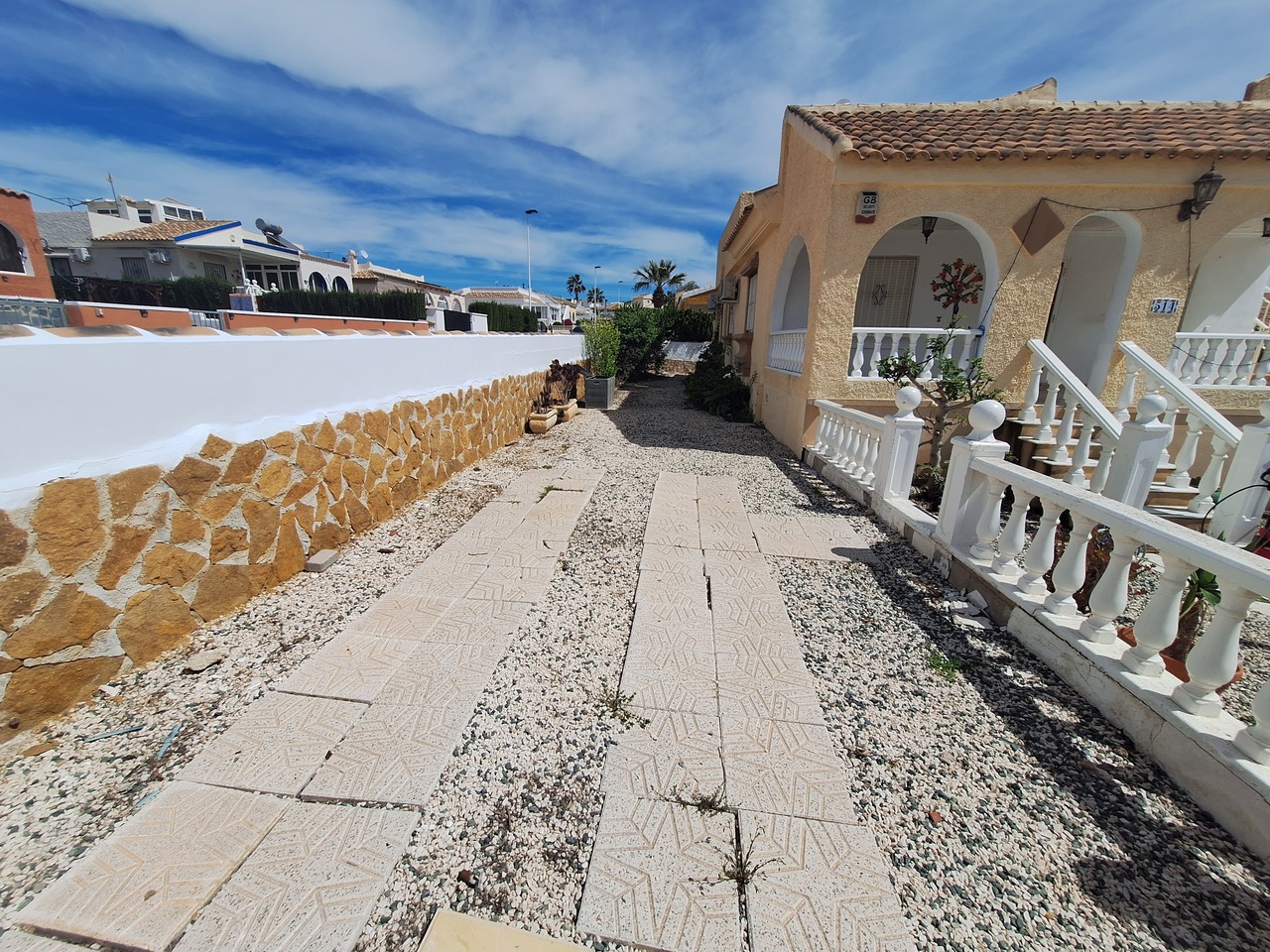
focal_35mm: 13
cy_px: 476
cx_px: 635
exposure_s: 1/3155
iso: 40
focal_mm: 1.74
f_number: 2.2
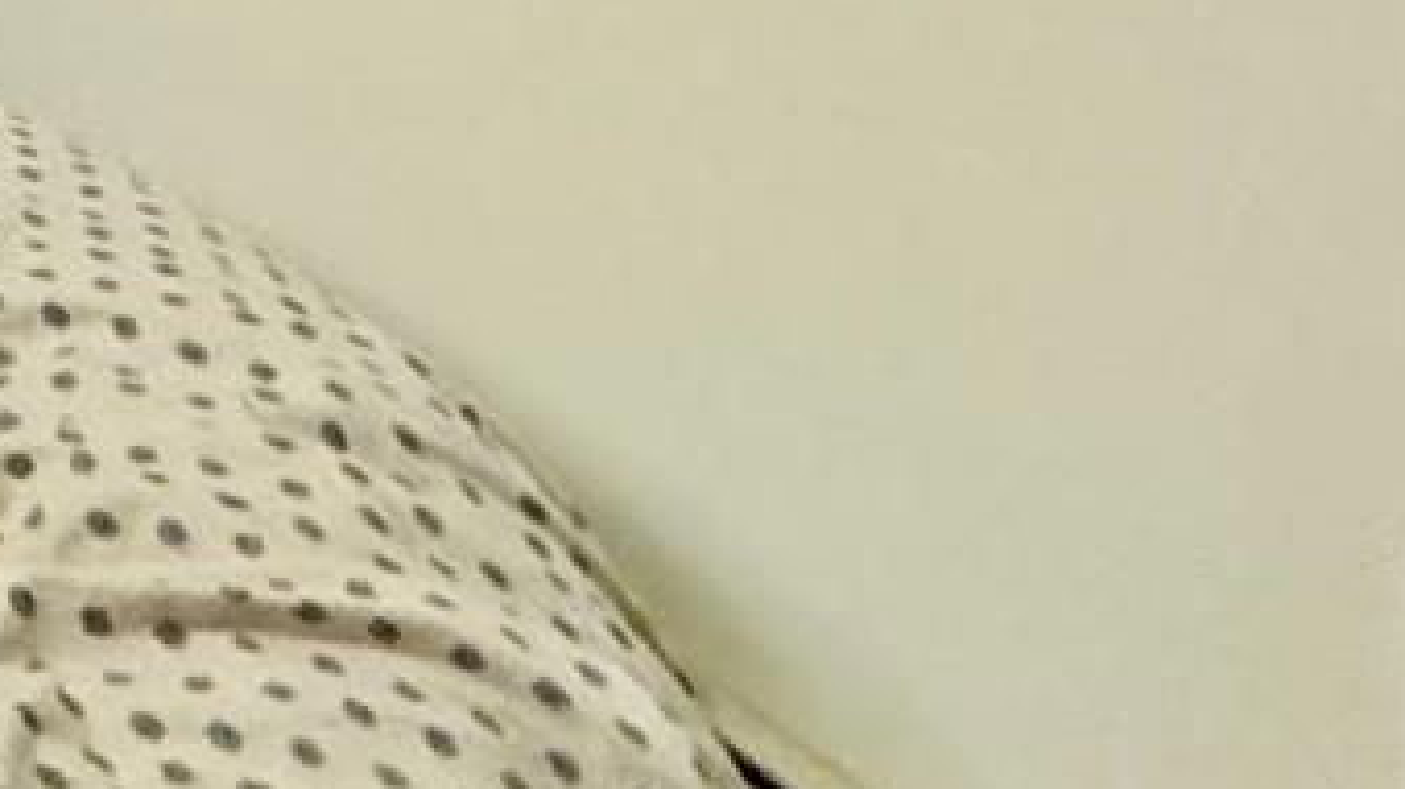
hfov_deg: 14.5
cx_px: -2012
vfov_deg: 9.6
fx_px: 3426
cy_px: -1702
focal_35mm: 92
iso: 1000
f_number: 2.2
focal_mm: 2.22
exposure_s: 1/40
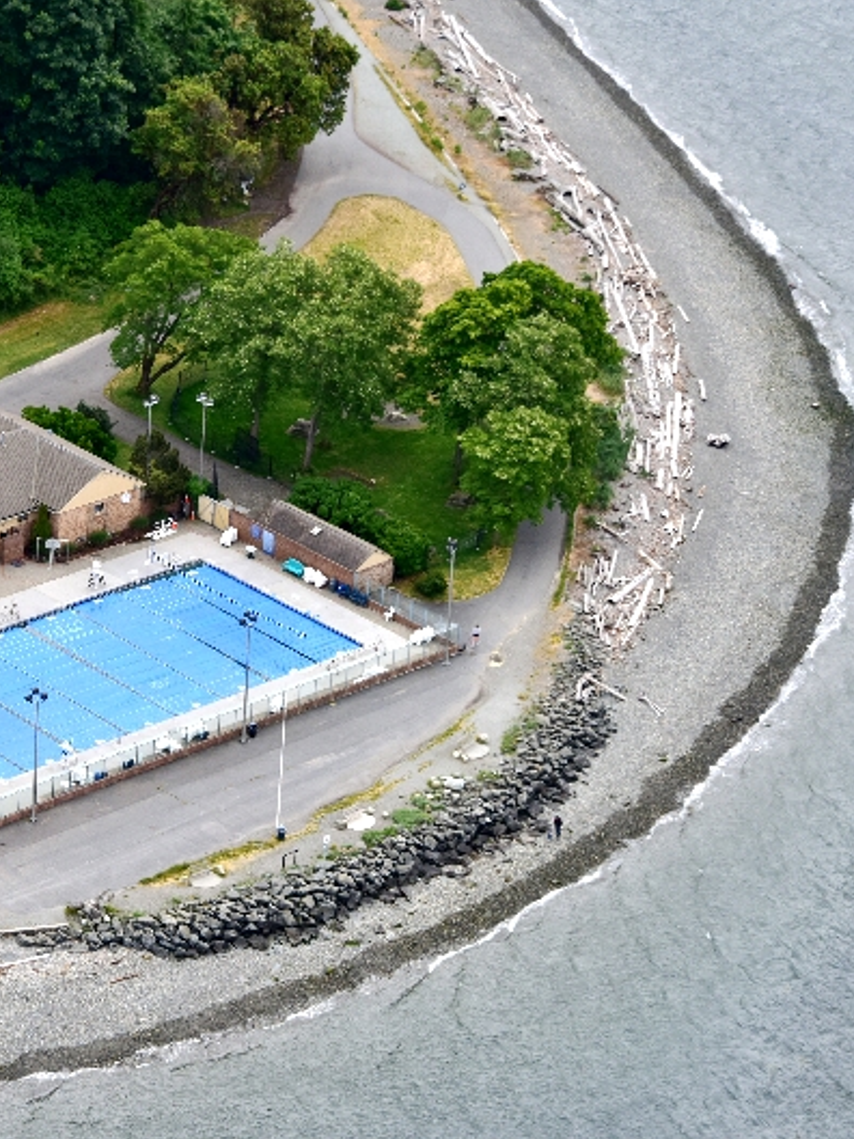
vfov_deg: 10.9
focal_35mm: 182
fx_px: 5987
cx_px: 65
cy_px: 573
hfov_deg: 8.1
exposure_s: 1/640
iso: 320
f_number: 8
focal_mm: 125
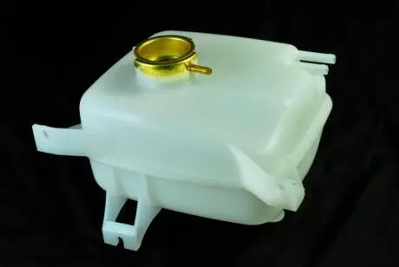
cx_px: 200
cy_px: 134
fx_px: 749
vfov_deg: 20.2
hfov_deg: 29.8
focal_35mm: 68
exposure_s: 1/30
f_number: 13
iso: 280
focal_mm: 45
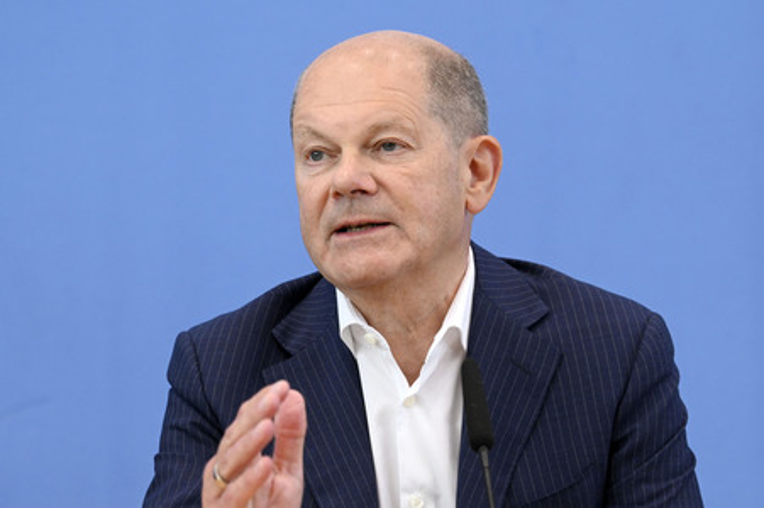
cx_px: 382
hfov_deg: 15.2
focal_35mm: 135
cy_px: 254
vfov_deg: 10.1
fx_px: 2863
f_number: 6.3
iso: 4000
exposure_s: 1/800
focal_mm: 135
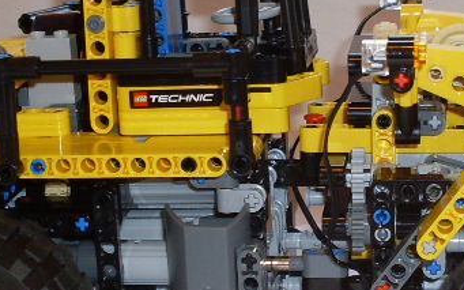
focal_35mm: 121
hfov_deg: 17.2
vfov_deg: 10.8
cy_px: 202
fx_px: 1530
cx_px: 331
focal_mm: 6.3
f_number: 2.8
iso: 100
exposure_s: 1/45
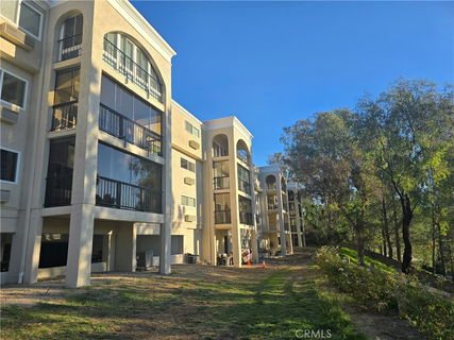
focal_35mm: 23
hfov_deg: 73.9
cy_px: 170
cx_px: 227
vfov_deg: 58.9
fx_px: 302
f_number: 1.7
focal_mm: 6.3
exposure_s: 1/574
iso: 12
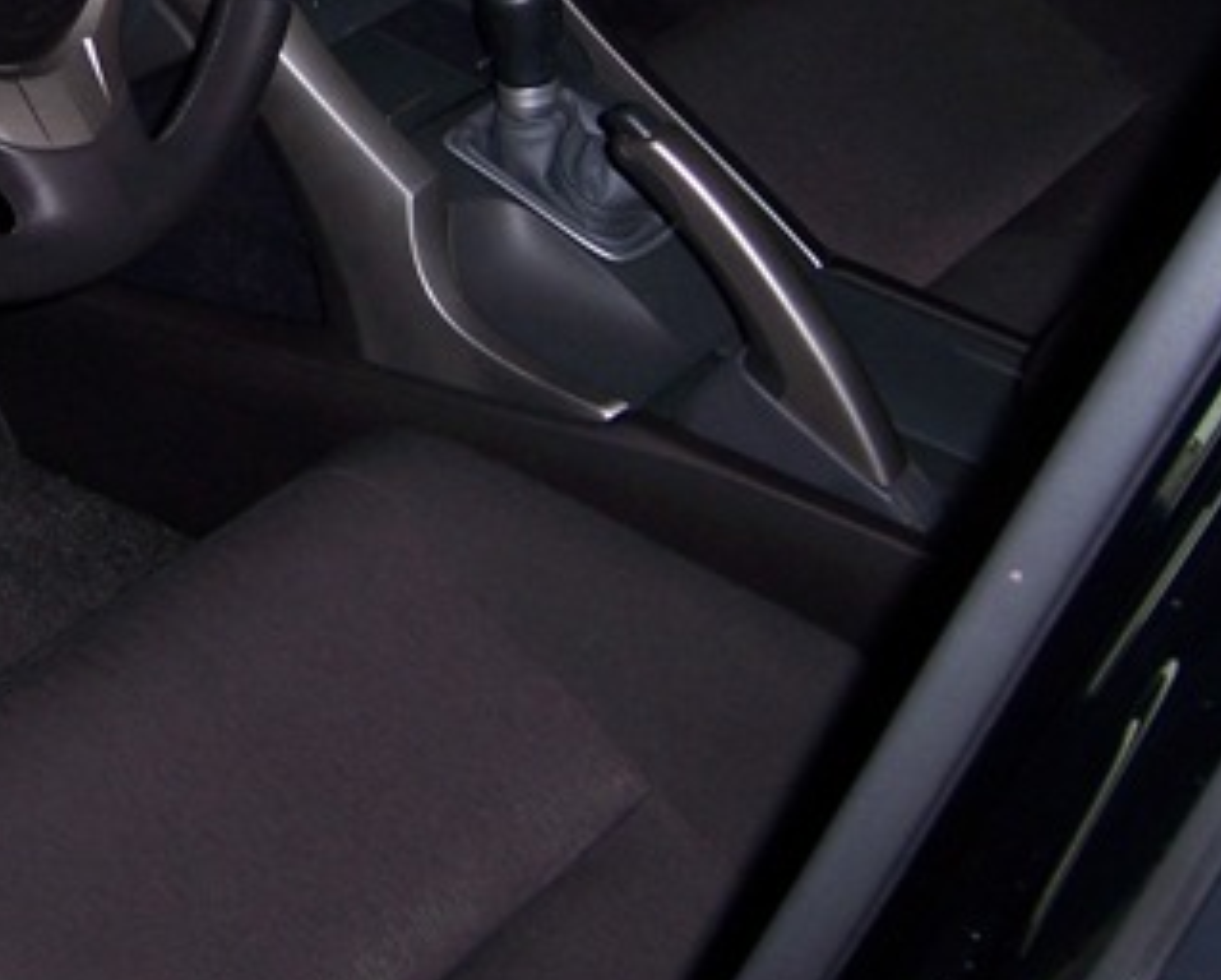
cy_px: -23
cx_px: -19
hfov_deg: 20.9
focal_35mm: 88
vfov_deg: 17.1
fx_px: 3184
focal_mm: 6.2
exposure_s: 1/60
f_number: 2.8
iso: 80
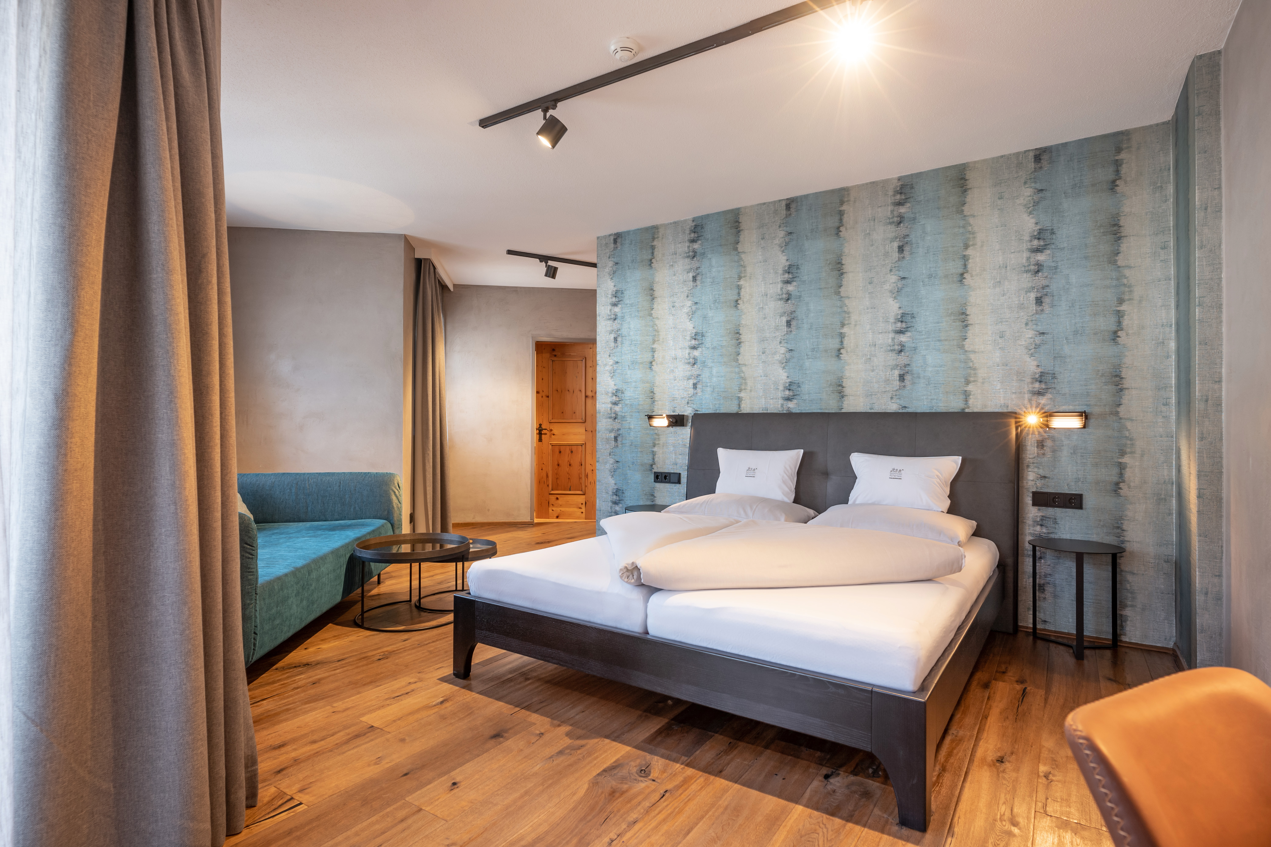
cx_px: 636
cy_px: 424
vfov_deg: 67.4
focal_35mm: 18
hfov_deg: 90.0
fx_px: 635
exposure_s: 1/2
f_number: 6.8
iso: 100
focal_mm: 18
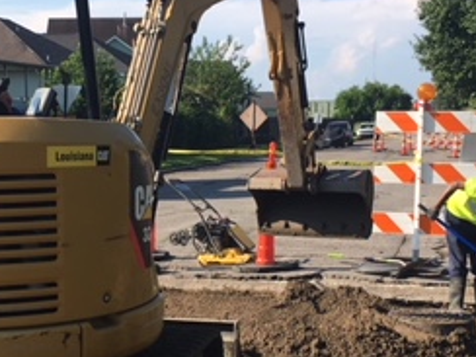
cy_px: 220
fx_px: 1045
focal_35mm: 76
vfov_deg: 19.4
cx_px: 158
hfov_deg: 25.5
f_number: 2.2
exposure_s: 1/1148
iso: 25
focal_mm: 4.15
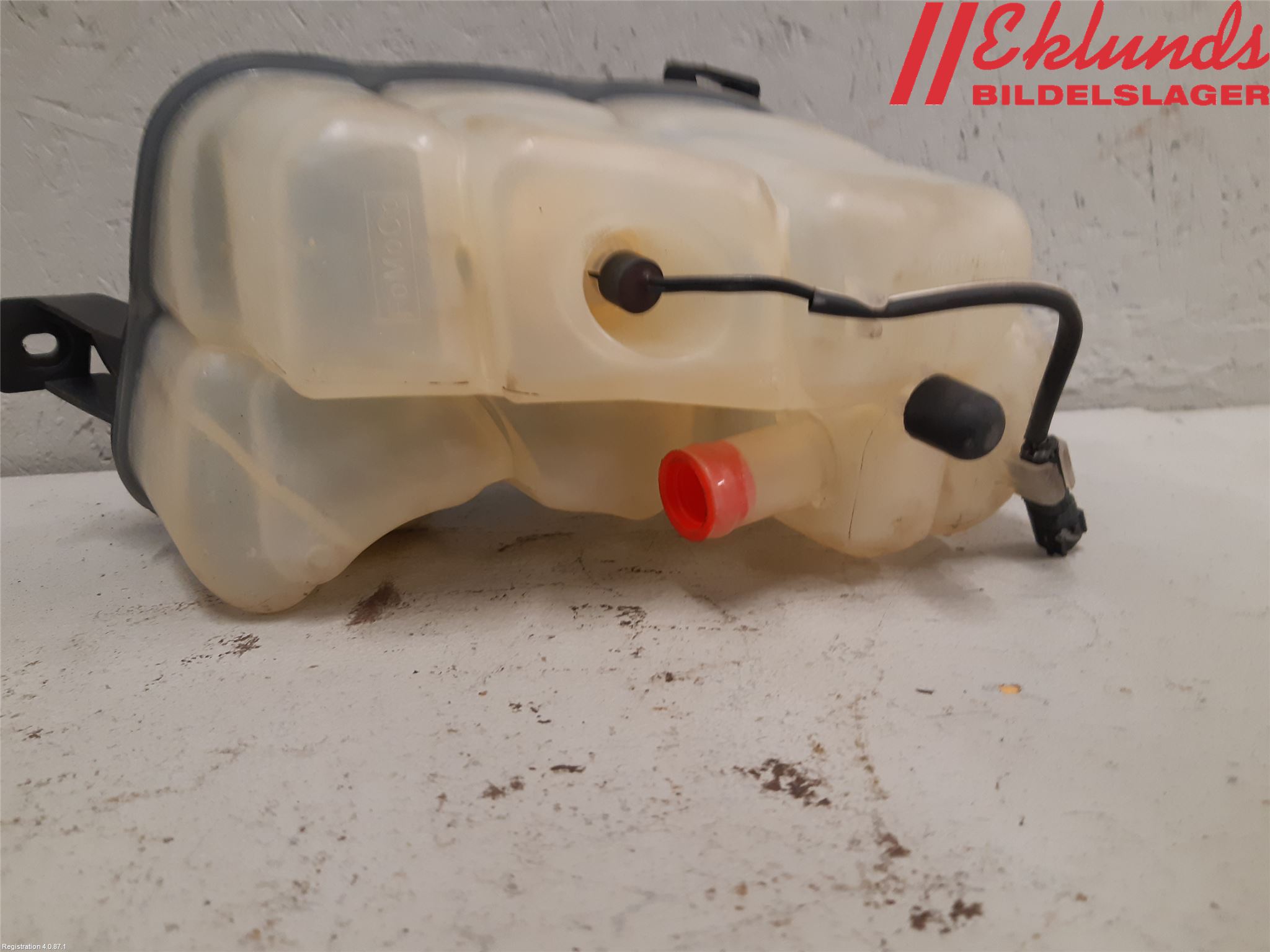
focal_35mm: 26
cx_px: 635
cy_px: 476
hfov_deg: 67.3
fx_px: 954
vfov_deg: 53.1
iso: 125
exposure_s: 1/50
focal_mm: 3.93
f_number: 1.7
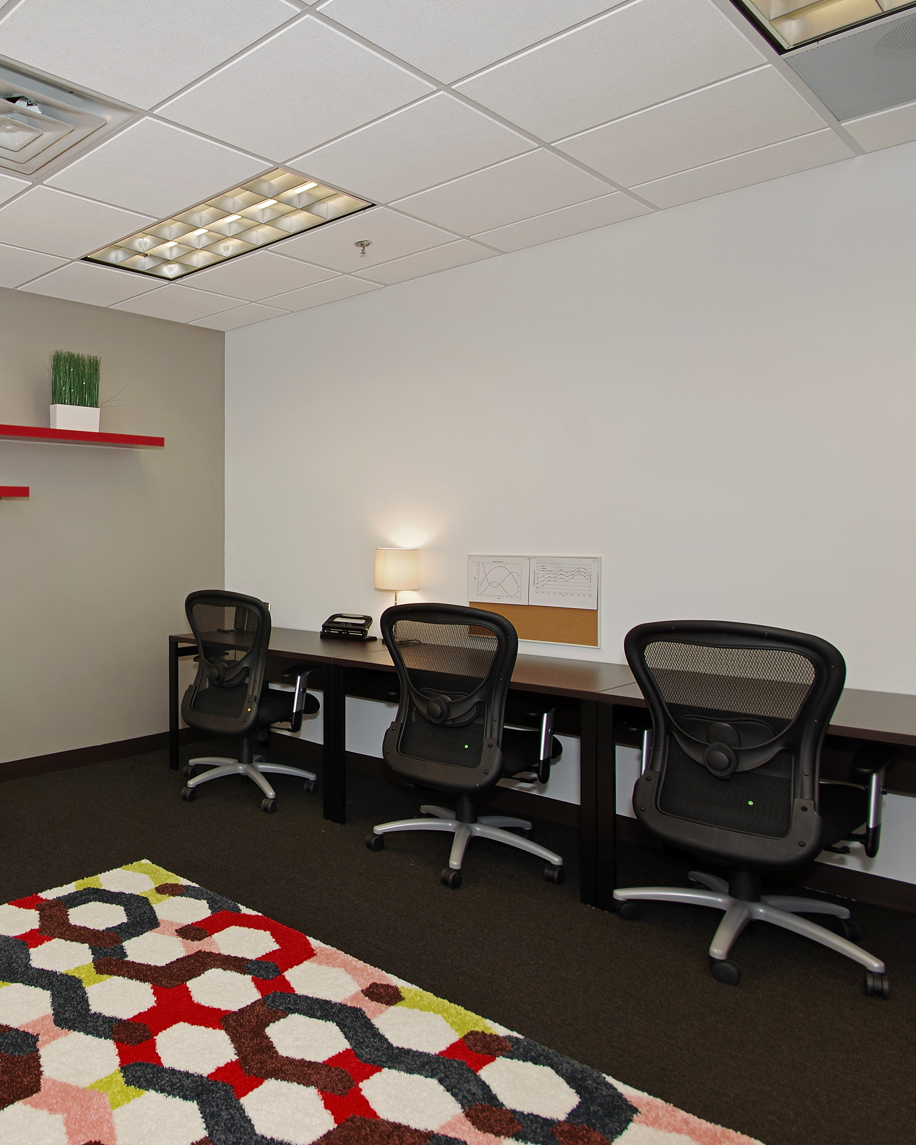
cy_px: 524
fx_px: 779
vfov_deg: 72.5
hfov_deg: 52.0
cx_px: 57
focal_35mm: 23
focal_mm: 10
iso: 200
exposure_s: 1/125
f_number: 7.1
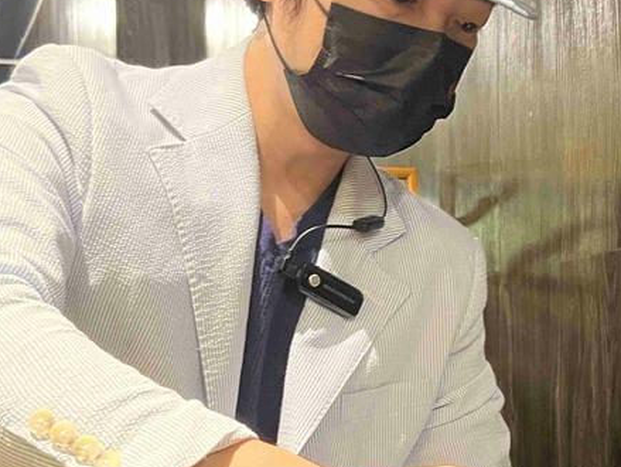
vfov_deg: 20.5
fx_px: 1275
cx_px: 365
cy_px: 389
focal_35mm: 71
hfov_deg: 27.3
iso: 400
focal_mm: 5.7
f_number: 1.5
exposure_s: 1/40
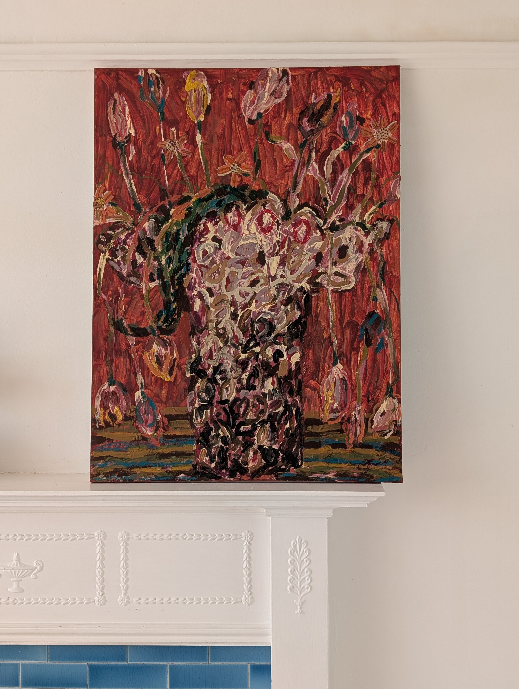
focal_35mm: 49
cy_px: 344
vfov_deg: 38.9
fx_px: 977
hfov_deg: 29.7
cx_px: 260
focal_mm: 6.9
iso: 18
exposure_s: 1/64.7
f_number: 1.68
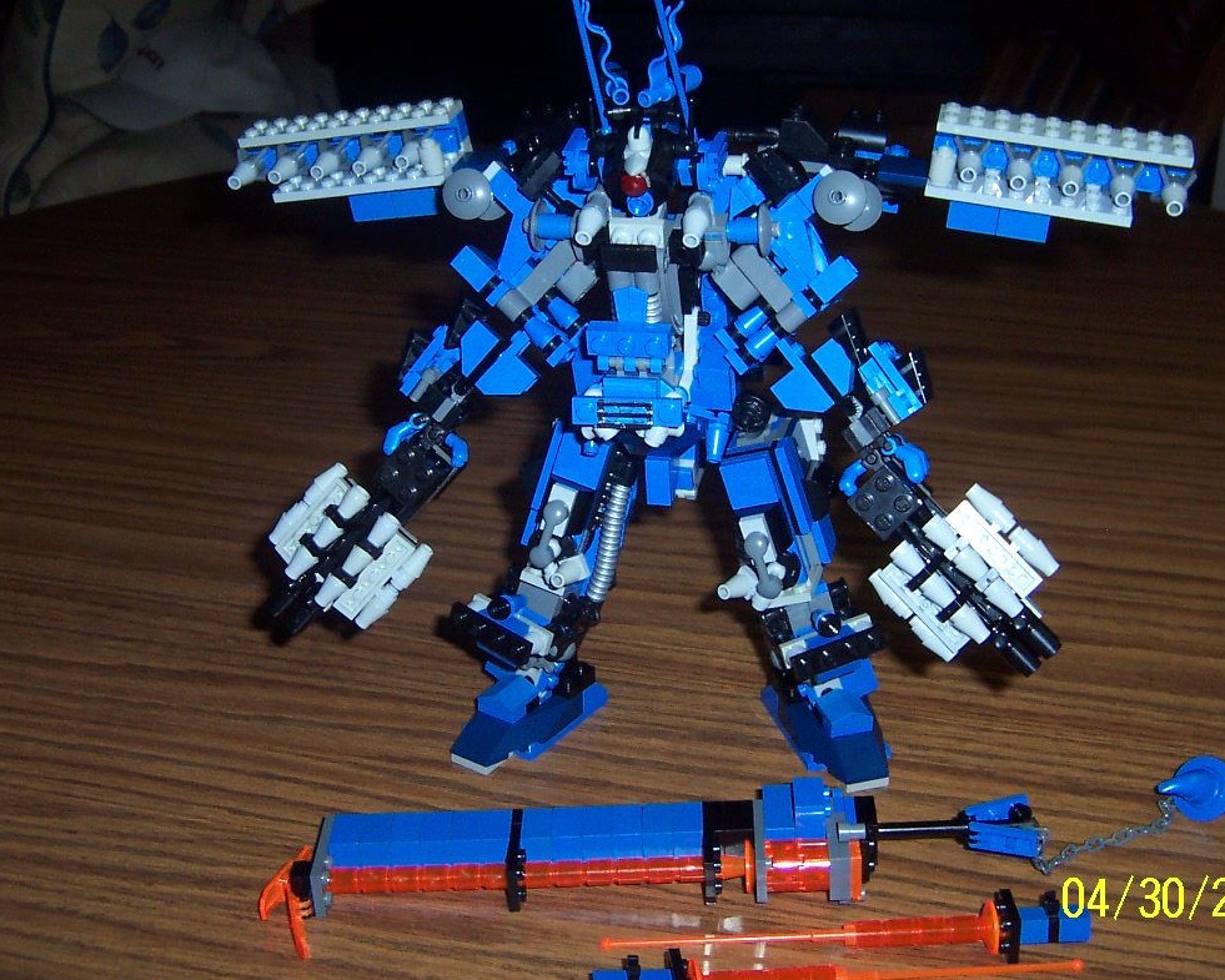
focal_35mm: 43
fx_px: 1559
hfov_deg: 42.9
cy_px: 478
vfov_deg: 34.9
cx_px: 652
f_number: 2.8
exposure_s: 1/60
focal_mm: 5.6
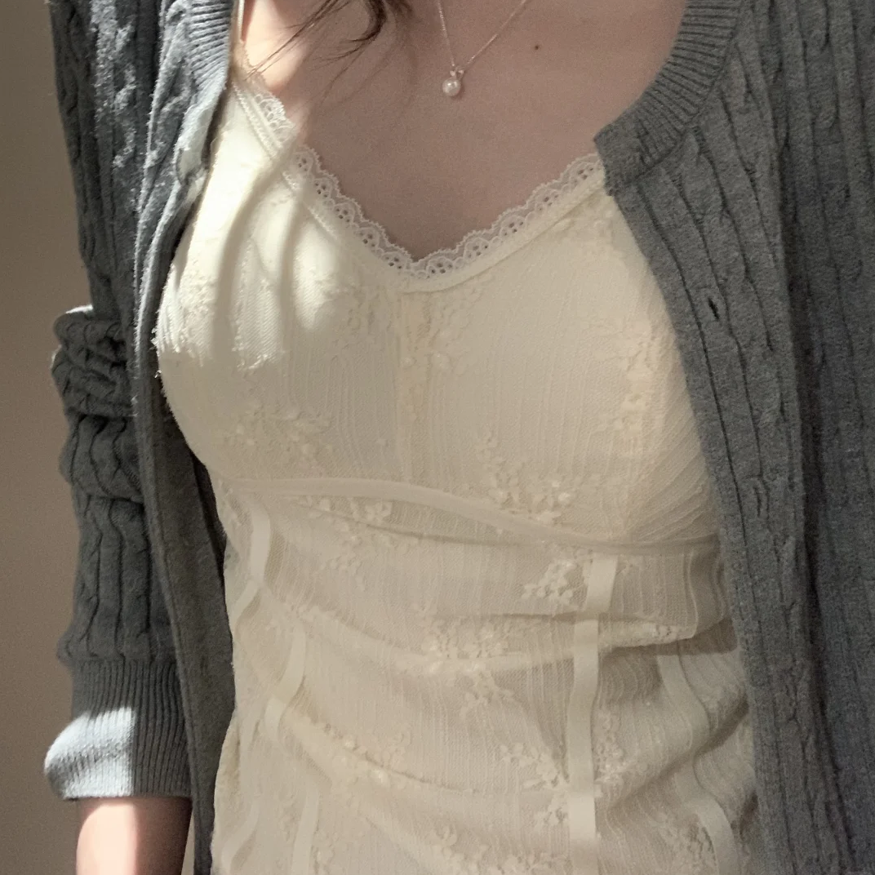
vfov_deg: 43.4
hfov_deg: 43.9
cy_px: 305
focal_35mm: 38
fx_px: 1087
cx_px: 440
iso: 400
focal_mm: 2.87
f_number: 2.2
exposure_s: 1/30
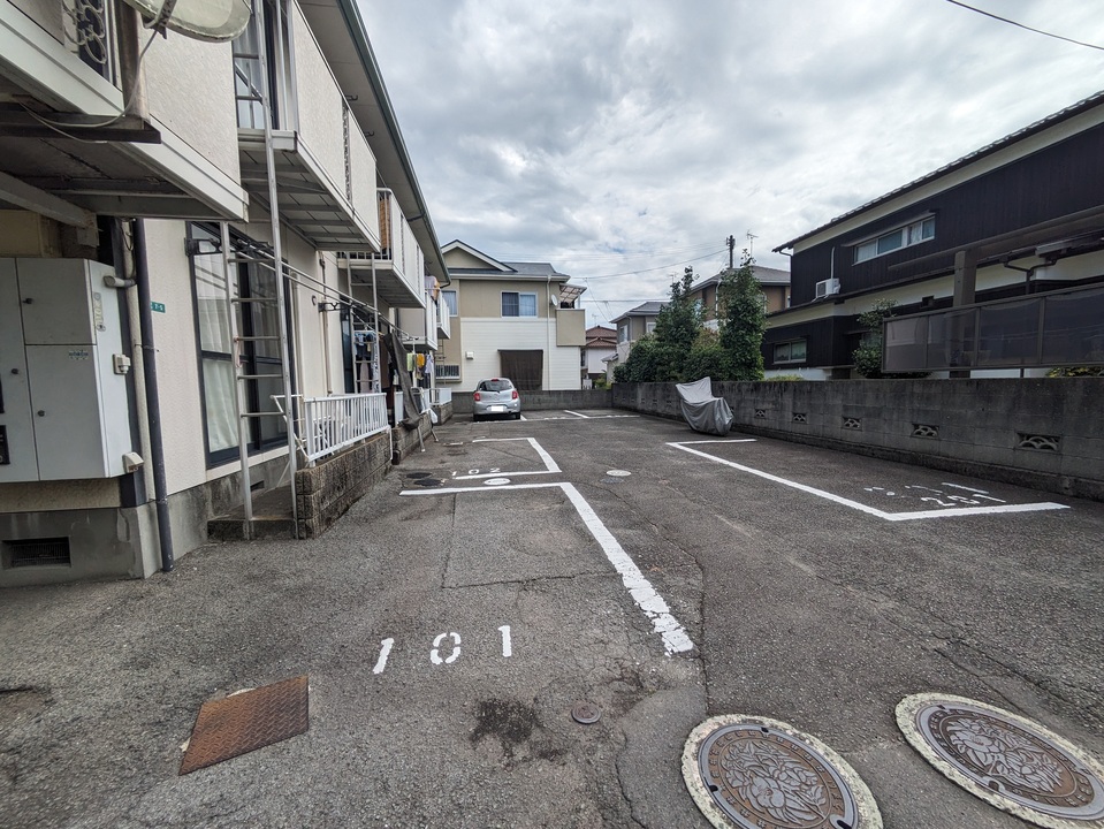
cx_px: 552
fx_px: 447
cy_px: 414
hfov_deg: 102.0
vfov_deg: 85.7
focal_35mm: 14
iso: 49
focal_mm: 1.83
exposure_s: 1/2294
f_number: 2.2
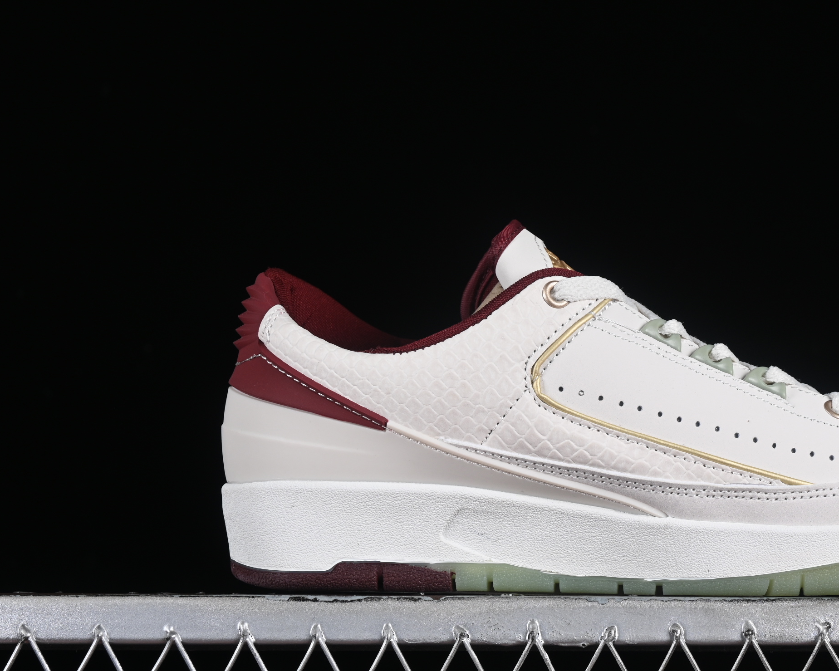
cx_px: 611
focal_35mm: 106
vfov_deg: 14.5
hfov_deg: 18.0
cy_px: 338
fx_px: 2632
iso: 160
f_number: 8
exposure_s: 1/80
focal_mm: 50
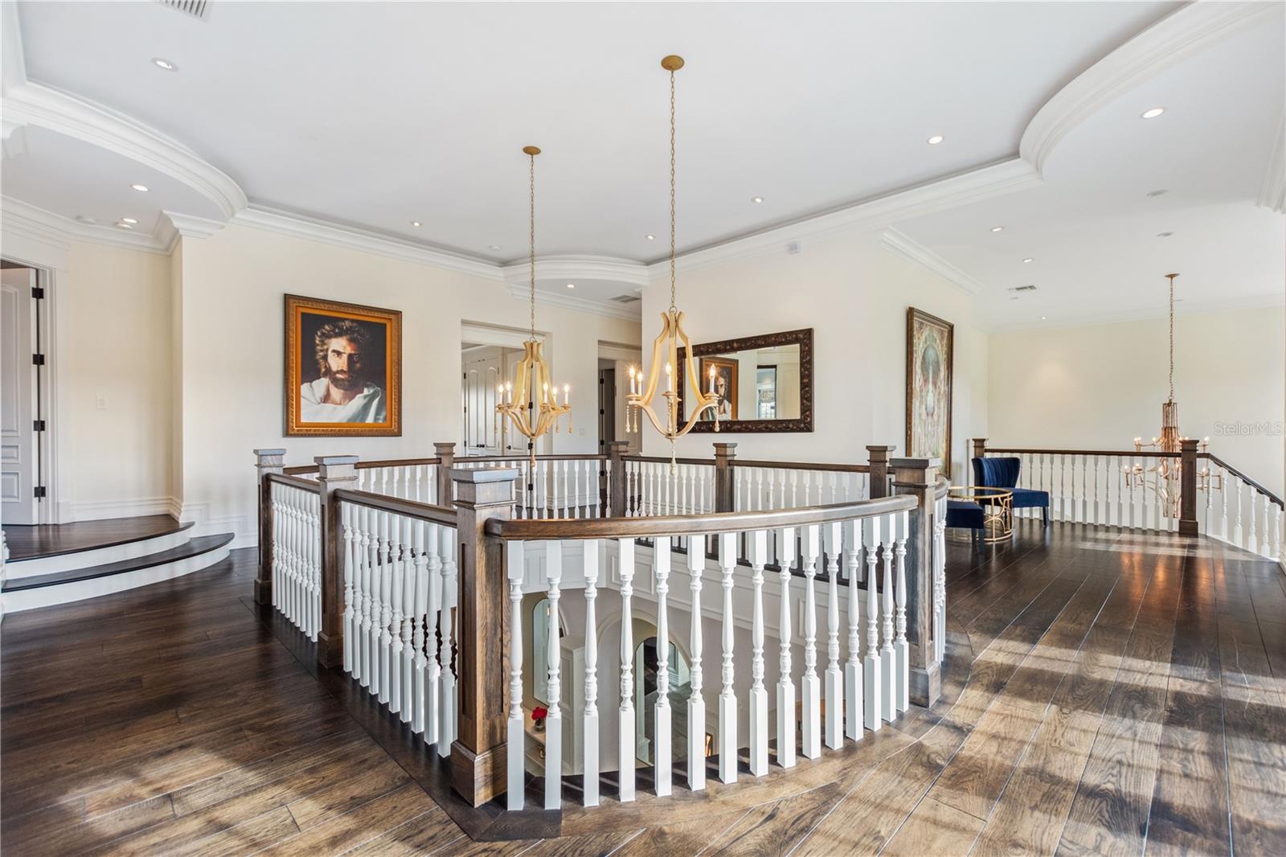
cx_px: 643
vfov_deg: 77.3
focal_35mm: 15
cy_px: 428
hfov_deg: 100.4
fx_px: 536
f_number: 4.5
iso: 800
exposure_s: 1/15
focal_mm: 10
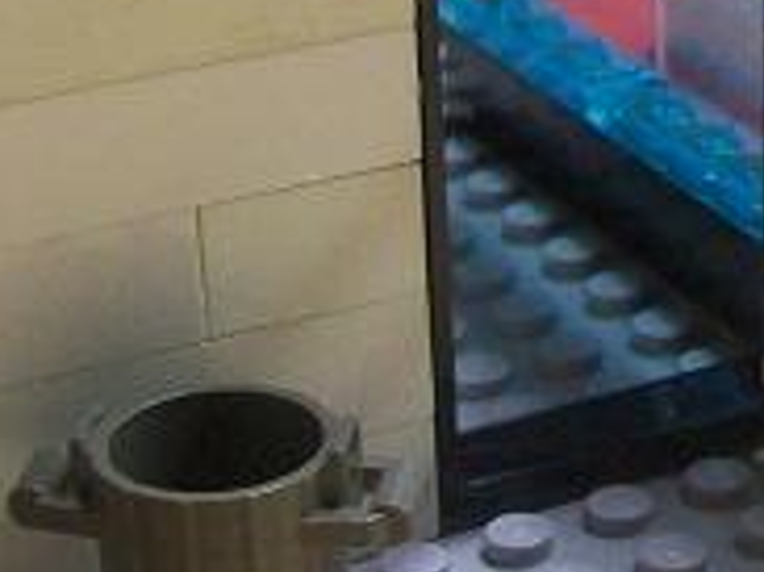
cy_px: 23
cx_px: 1017
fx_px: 3022
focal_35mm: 137
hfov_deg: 13.8
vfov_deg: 10.7
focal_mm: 6
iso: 160
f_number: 2.7
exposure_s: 1/30
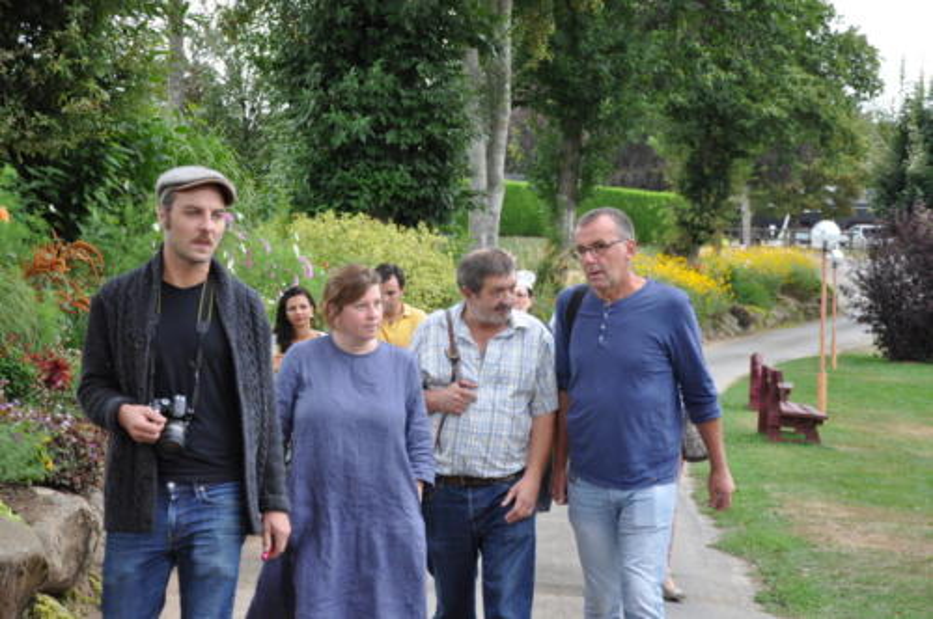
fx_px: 2019
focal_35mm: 78
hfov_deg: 26.0
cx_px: 466
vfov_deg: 17.4
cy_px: 310
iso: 400
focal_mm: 52
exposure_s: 1/125
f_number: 5.6
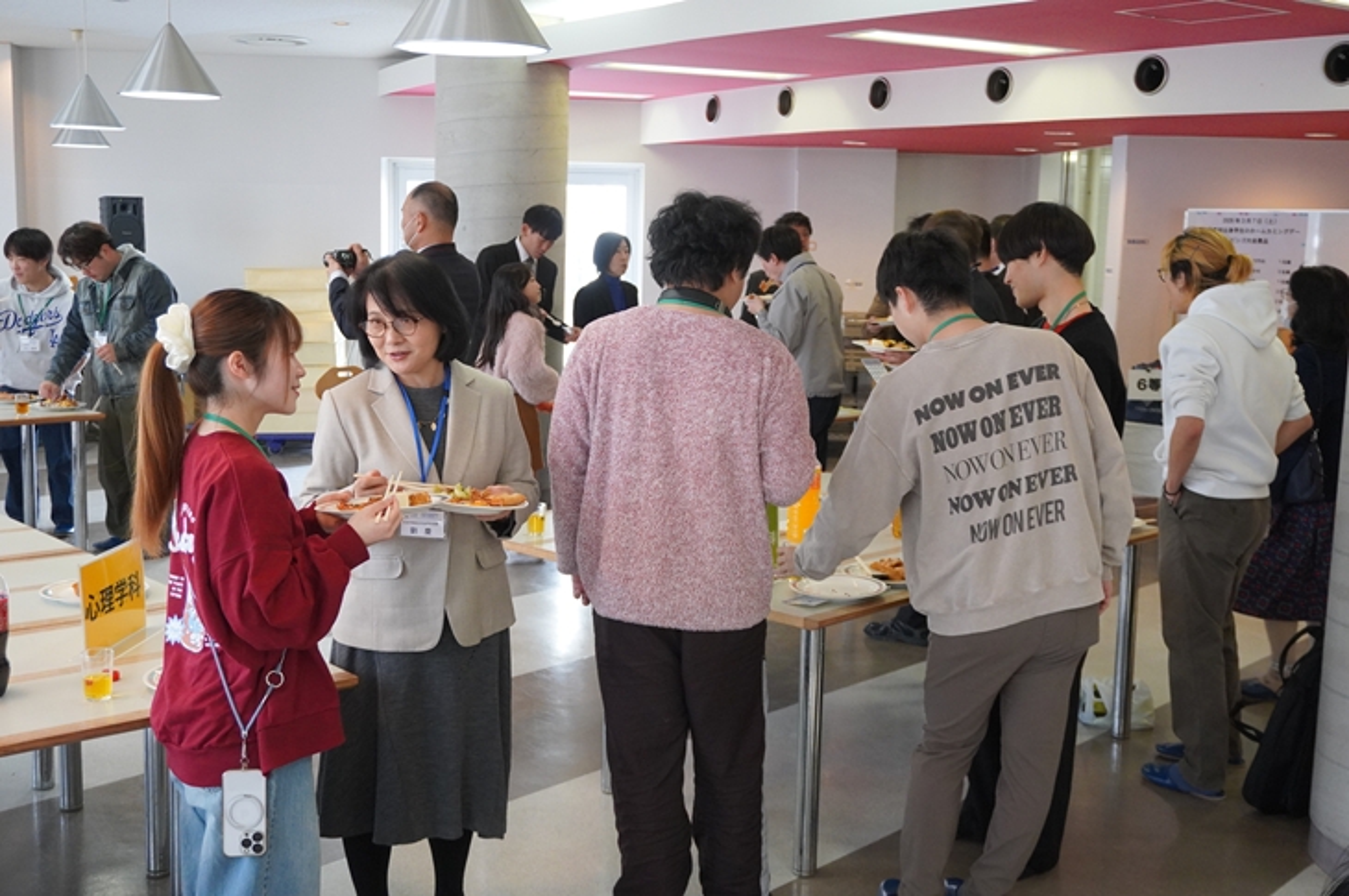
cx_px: 674
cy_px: 448
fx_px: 1516
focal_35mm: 40
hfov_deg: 48.0
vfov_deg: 32.9
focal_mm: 27
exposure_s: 1/160
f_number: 4.5
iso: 2500
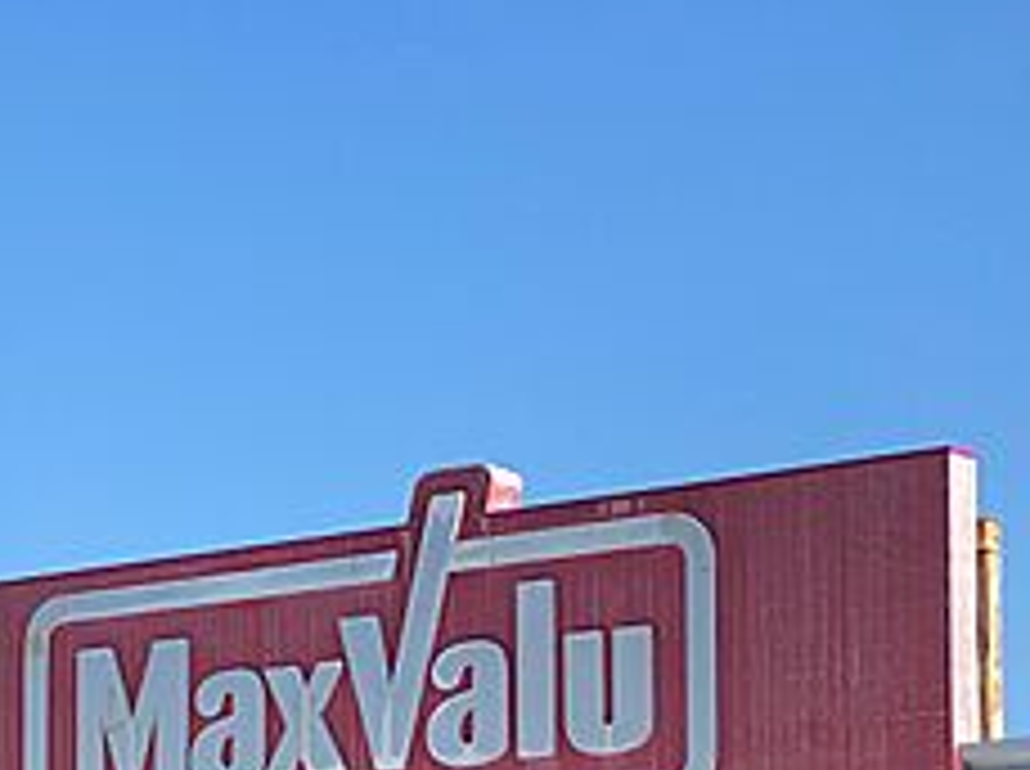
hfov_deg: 13.7
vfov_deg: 10.3
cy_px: 934
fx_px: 4189
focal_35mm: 141
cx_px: -81
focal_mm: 6
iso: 20
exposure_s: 1/1370
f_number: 2
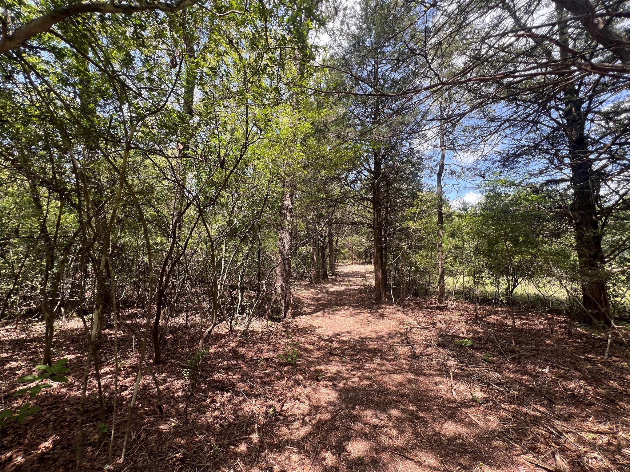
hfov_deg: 106.2
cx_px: 315
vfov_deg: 89.9
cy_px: 236
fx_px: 237
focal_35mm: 13
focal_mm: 1.57
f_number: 1.8
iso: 32
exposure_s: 1/216
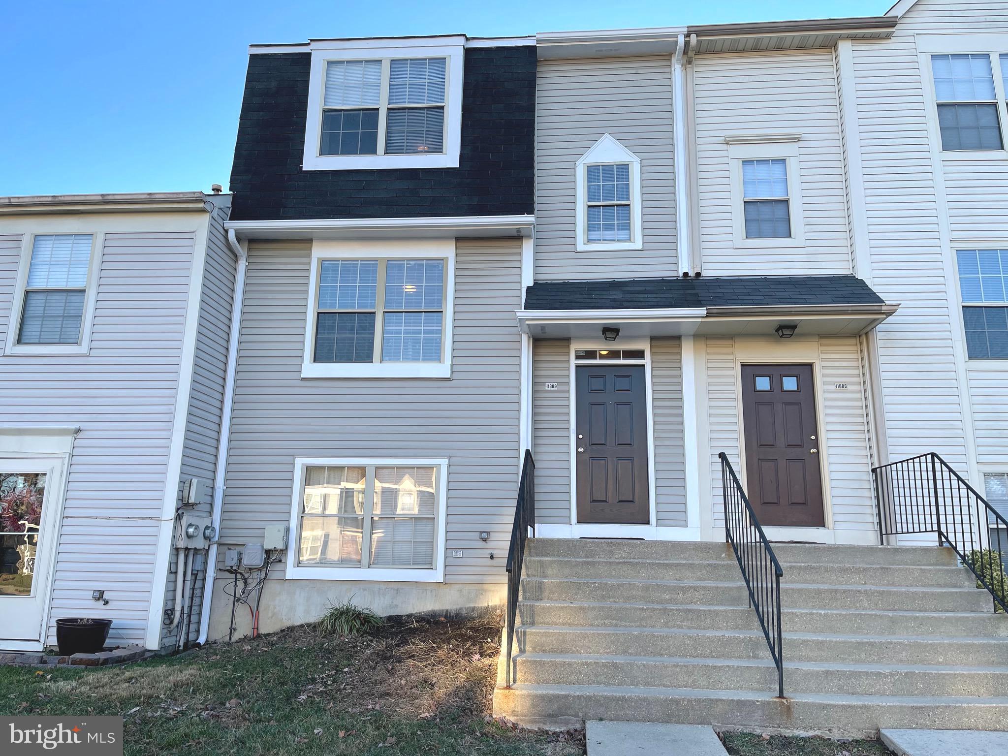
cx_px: 504
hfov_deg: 67.3
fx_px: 757
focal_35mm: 26
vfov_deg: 53.1
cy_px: 378
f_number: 1.6
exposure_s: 1/684
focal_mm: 5.1
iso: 32
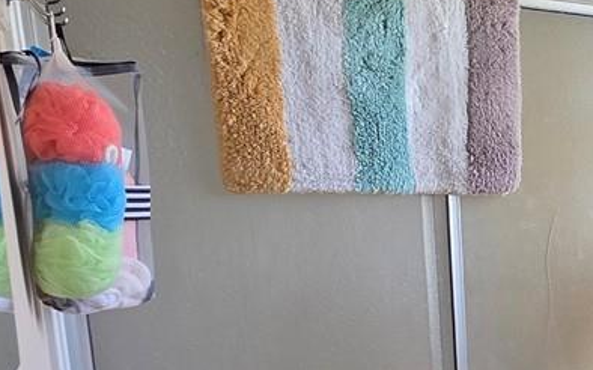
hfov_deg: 29.5
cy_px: 399
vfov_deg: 22.0
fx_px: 905
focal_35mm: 56
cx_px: 765
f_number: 1.9
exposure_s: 1/60
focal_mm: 2.2
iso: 160
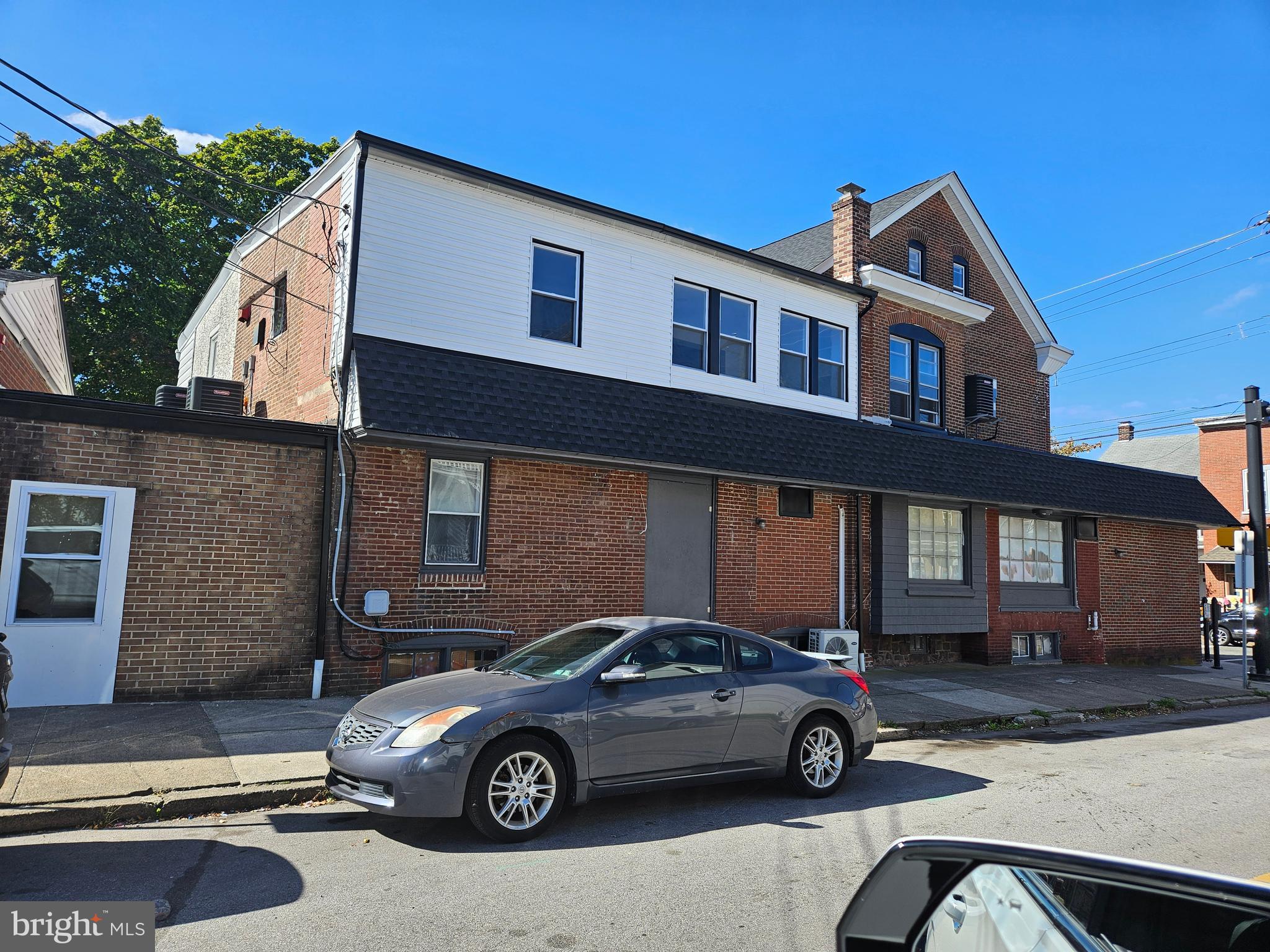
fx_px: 844
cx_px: 635
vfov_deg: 58.9
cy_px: 476
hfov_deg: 73.9
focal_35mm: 23
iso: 25
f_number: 1.8
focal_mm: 5.4
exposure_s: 1/777
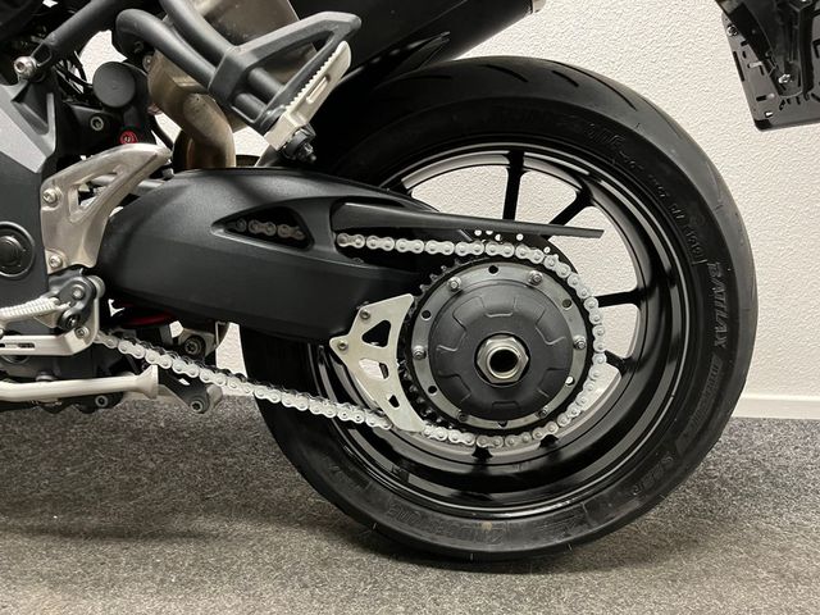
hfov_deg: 67.3
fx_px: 616
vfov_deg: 53.1
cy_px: 308
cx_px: 410
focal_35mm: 26
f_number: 1.6
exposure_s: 1/33
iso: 400
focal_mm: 5.1
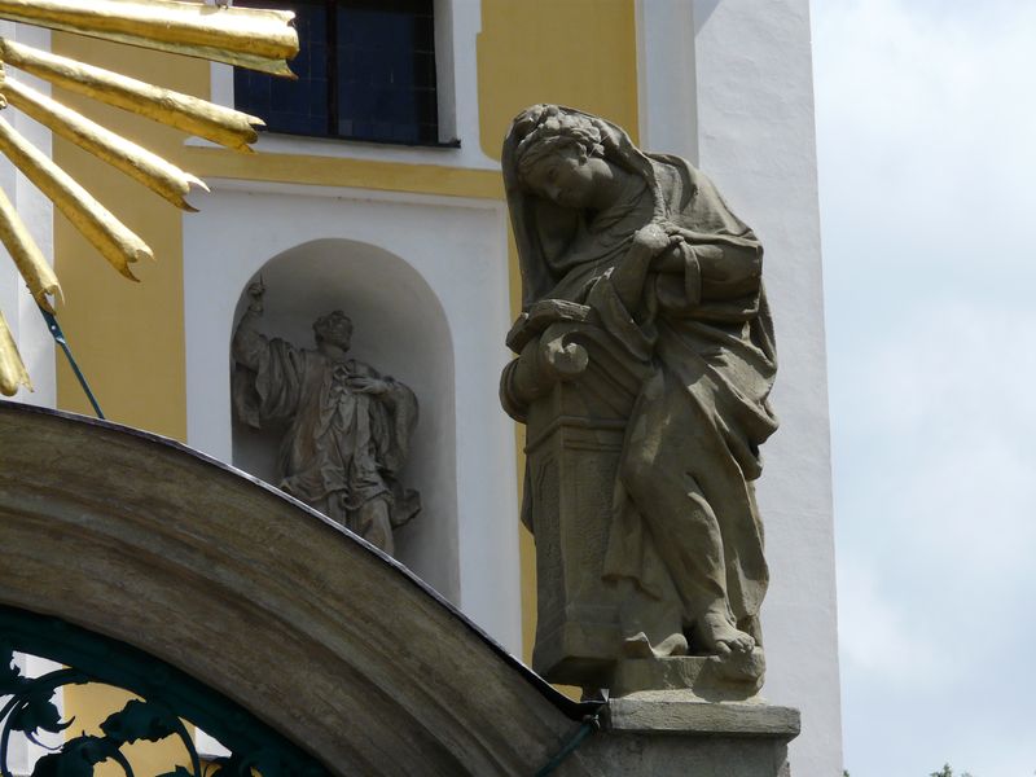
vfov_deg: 5.1
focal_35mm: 289
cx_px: 518
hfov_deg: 6.9
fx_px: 8649
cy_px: 388
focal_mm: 47.5
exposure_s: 1/500
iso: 100
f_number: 6.3
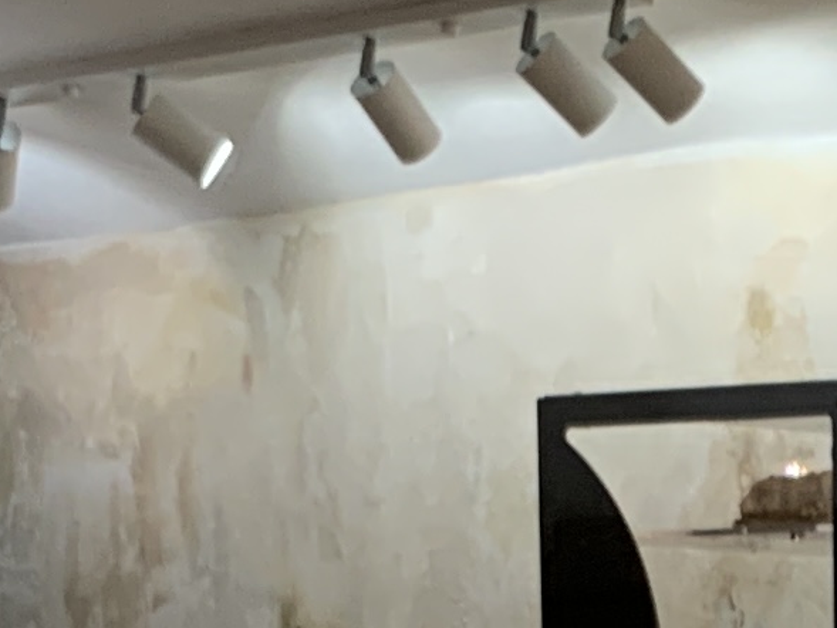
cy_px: 1527
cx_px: 1067
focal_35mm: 178
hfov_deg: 10.9
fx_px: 4305
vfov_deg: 7.7
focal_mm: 4.25
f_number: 1.8
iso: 64
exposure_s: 1/121
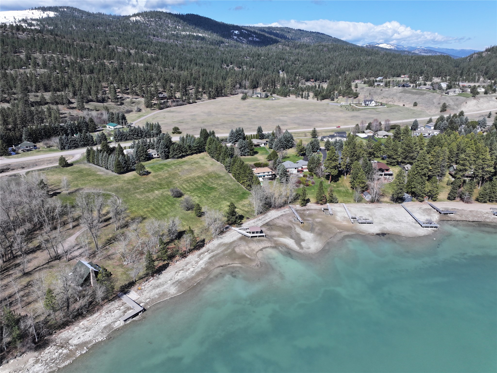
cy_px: 186
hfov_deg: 71.6
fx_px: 344
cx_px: 248
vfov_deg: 56.8
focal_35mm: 24
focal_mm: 12.29
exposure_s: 1/2000
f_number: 2.8
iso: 120
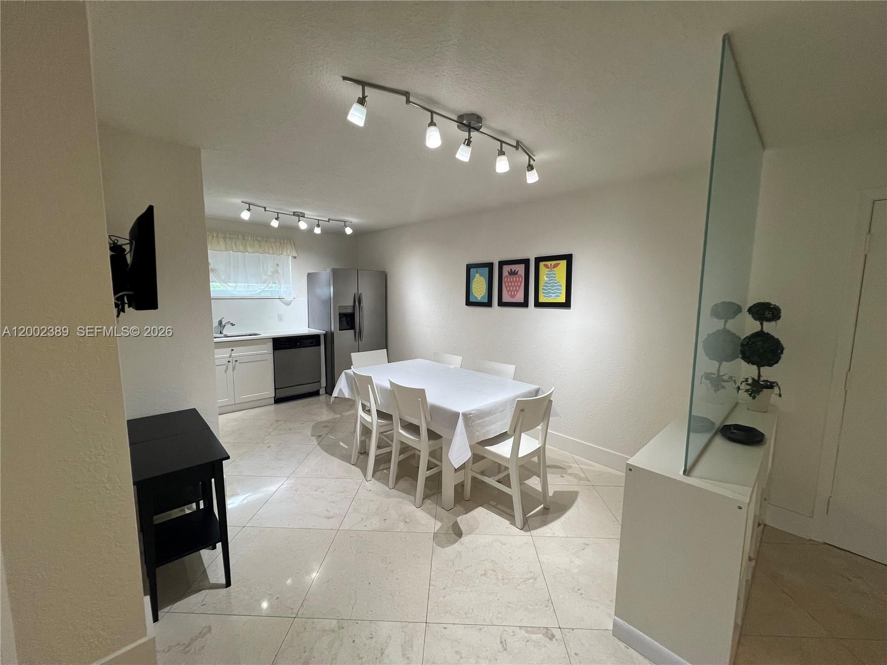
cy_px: 332
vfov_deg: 89.9
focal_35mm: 13
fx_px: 333
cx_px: 444
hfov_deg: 106.2
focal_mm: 1.57
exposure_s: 1/120
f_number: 1.8
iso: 160
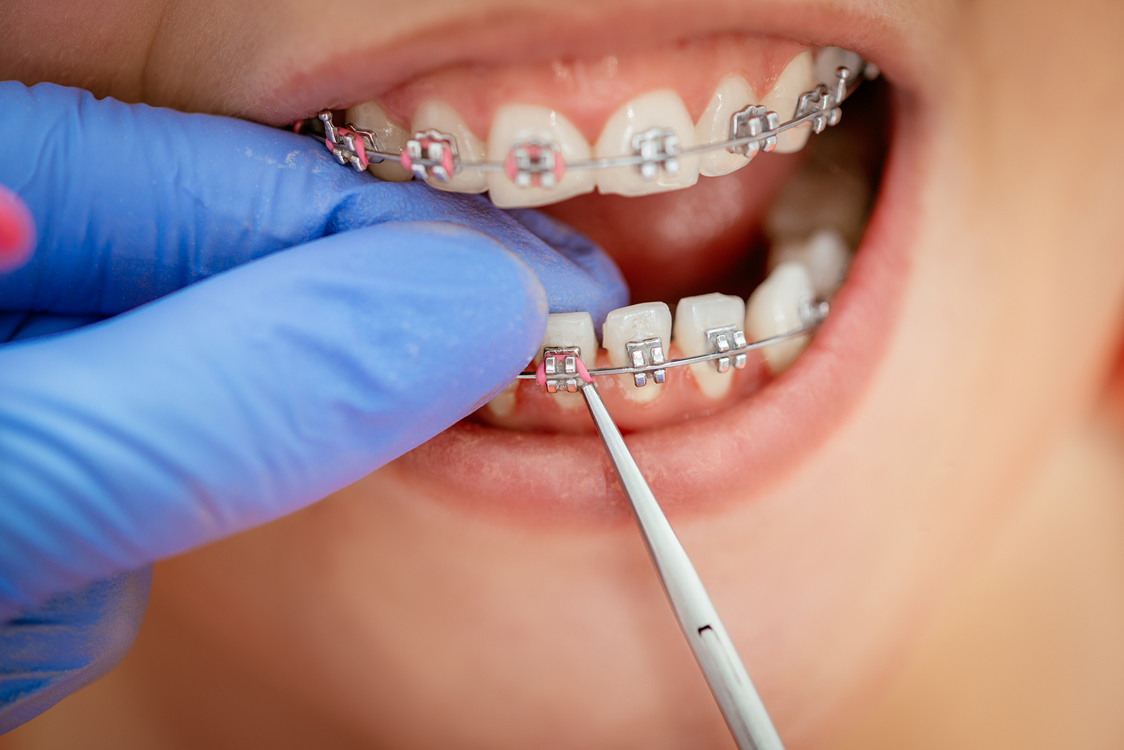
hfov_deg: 19.5
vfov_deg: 13.1
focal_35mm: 105
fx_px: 3279
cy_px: 375
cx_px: 562
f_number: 4
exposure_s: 1/100
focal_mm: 105
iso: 200
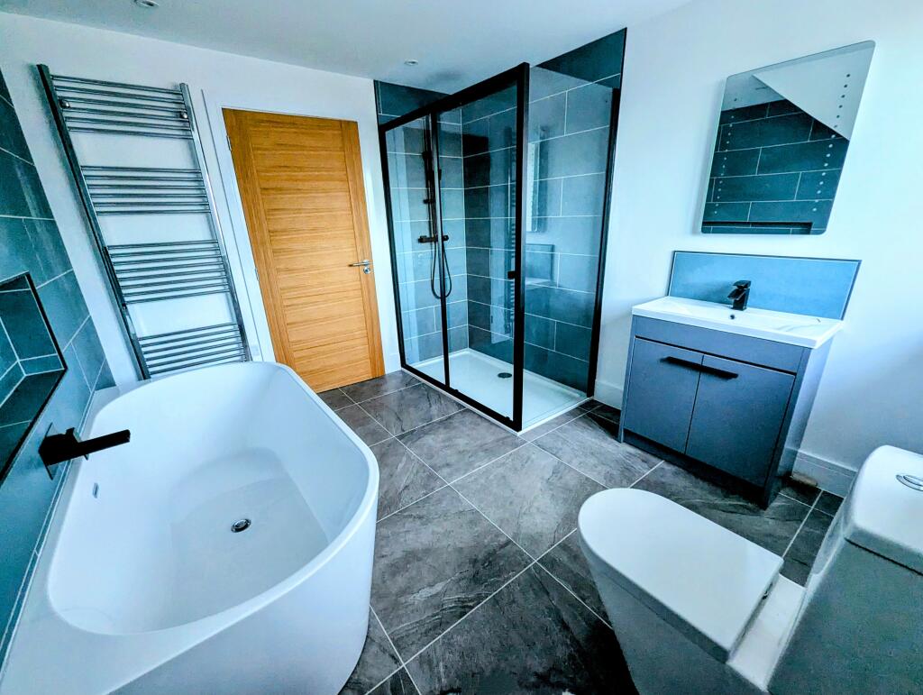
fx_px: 347
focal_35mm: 13
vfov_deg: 90.1
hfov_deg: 106.1
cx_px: 462
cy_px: 348
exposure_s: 1/28.4
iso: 221
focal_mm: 1.95
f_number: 2.2
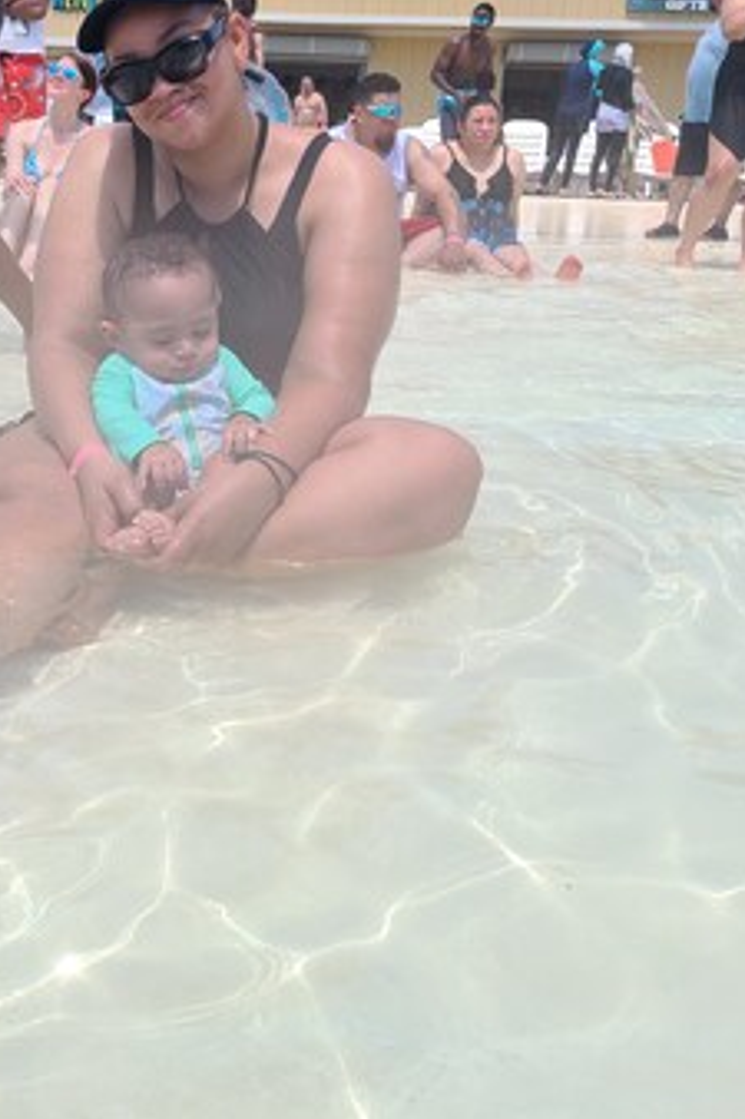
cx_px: 167
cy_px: 447
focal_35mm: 40
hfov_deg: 32.6
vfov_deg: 48.2
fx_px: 1243
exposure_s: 1/1920
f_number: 1.8
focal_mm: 5.4
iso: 40
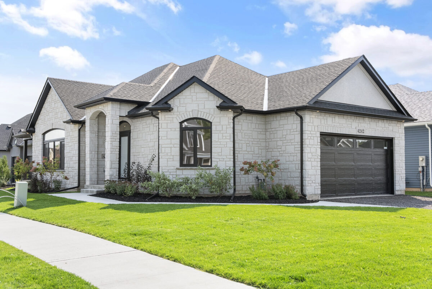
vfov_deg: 35.1
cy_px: 144
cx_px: 216
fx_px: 456
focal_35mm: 38
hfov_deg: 50.7
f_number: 3.2
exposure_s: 1/8000
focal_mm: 38
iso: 640
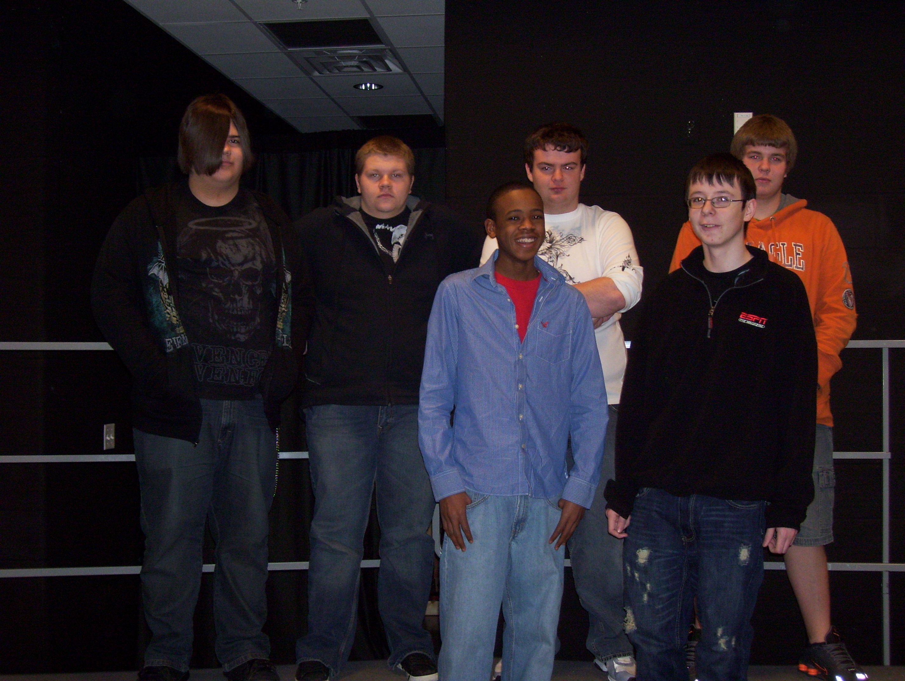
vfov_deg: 32.3
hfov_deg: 42.0
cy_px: 340
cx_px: 452
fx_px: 1178
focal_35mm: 45
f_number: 3
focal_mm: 7.6
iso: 200
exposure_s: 1/60
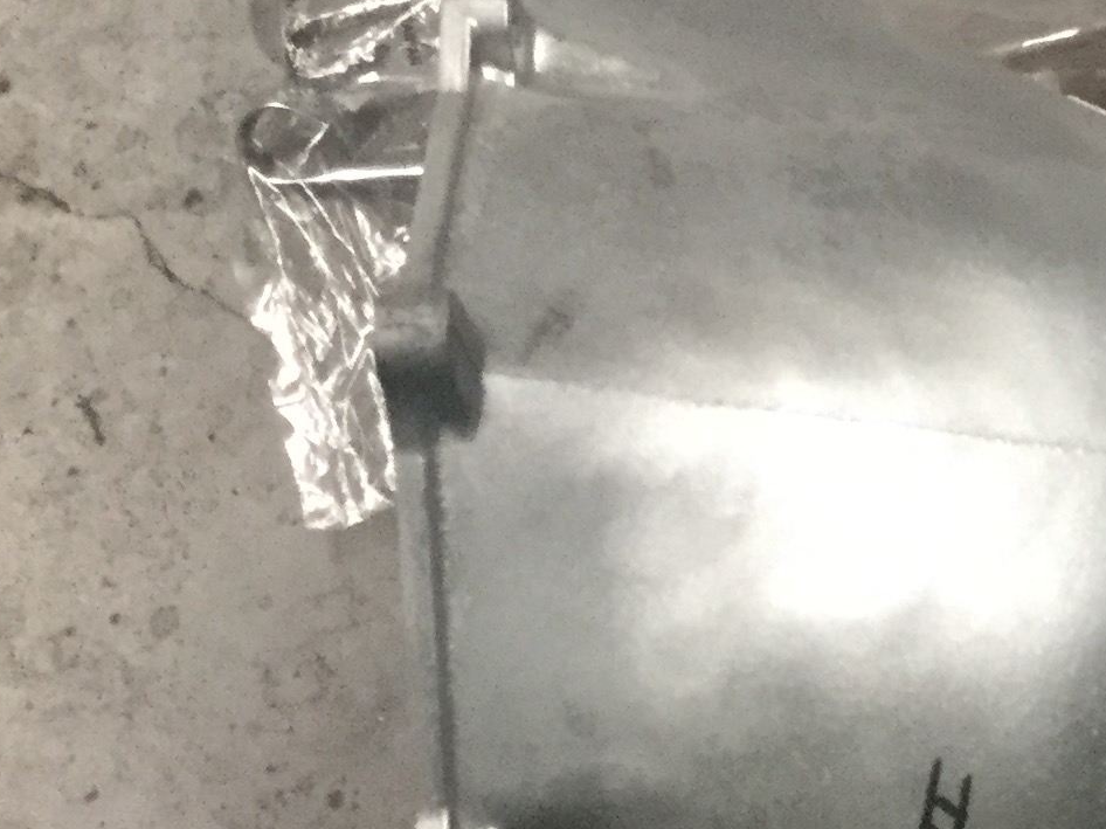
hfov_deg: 16.6
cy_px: 286
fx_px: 3418
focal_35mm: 107
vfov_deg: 13.8
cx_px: 1703
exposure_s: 1/33
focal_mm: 3.3
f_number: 2.4
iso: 200
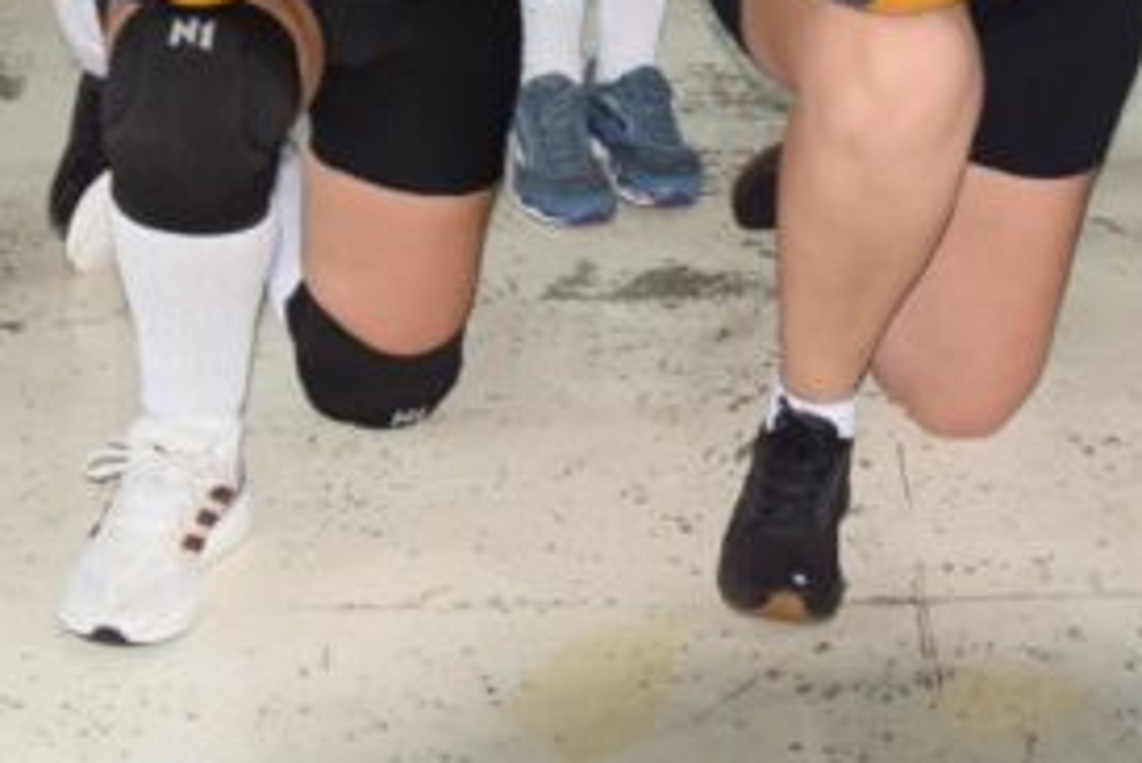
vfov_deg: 12.7
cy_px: -465
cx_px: 921
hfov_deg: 20.0
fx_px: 3205
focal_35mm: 101
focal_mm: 18
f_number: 4
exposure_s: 1/60
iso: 800
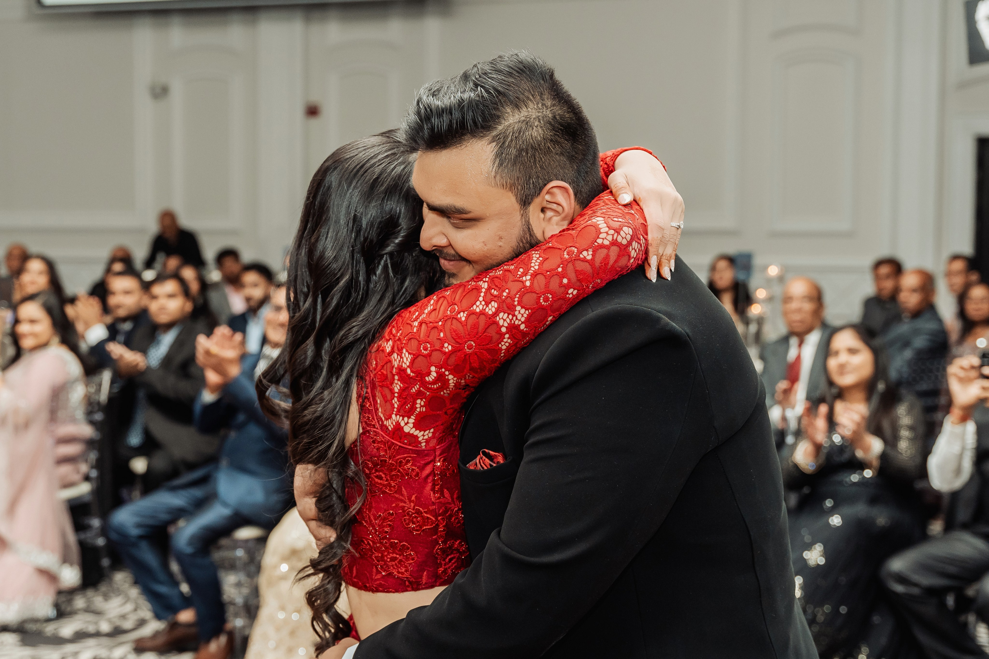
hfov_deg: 44.6
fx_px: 1206
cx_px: 494
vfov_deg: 30.6
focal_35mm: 44
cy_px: 330
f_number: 3.5
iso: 1250
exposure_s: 1/250
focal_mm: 43.9
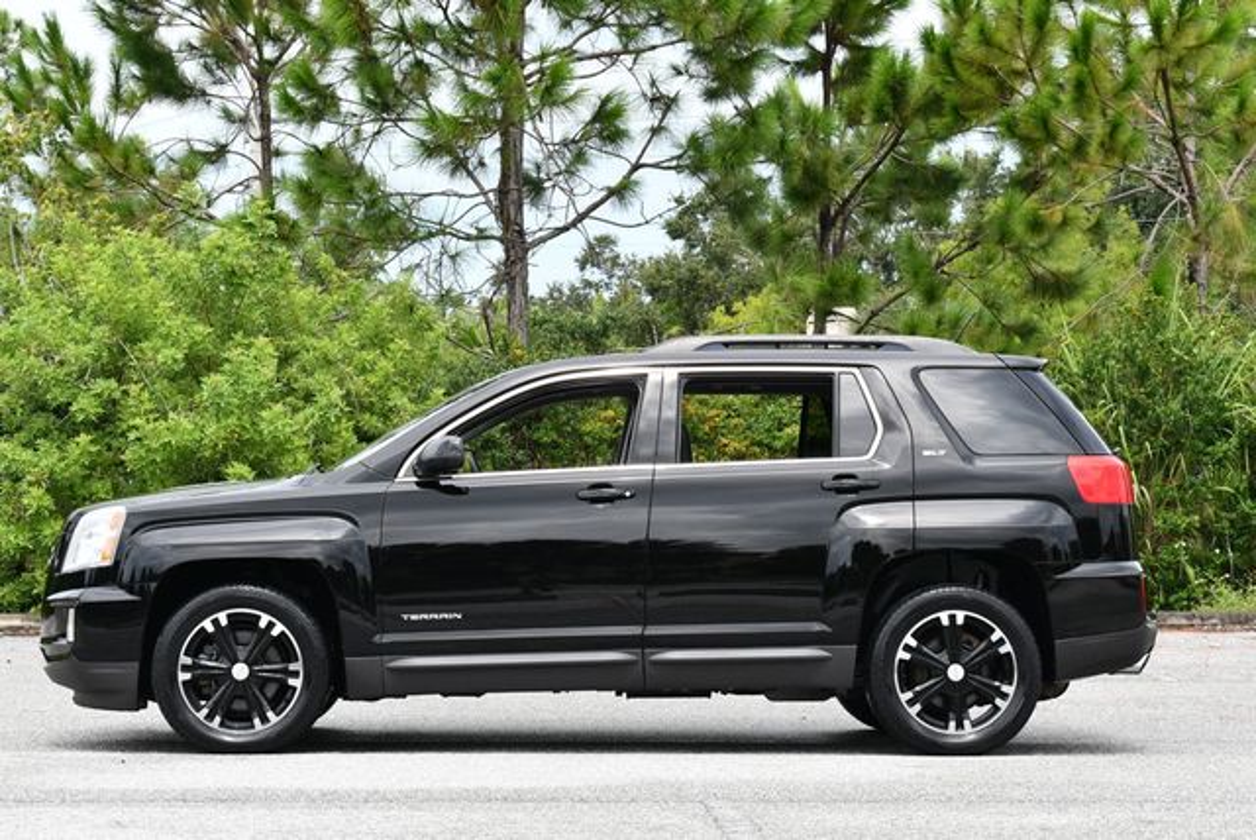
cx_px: 628
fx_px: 3213
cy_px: 420
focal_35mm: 92
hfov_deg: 22.1
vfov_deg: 14.9
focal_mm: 46
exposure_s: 1/250
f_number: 8
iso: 200
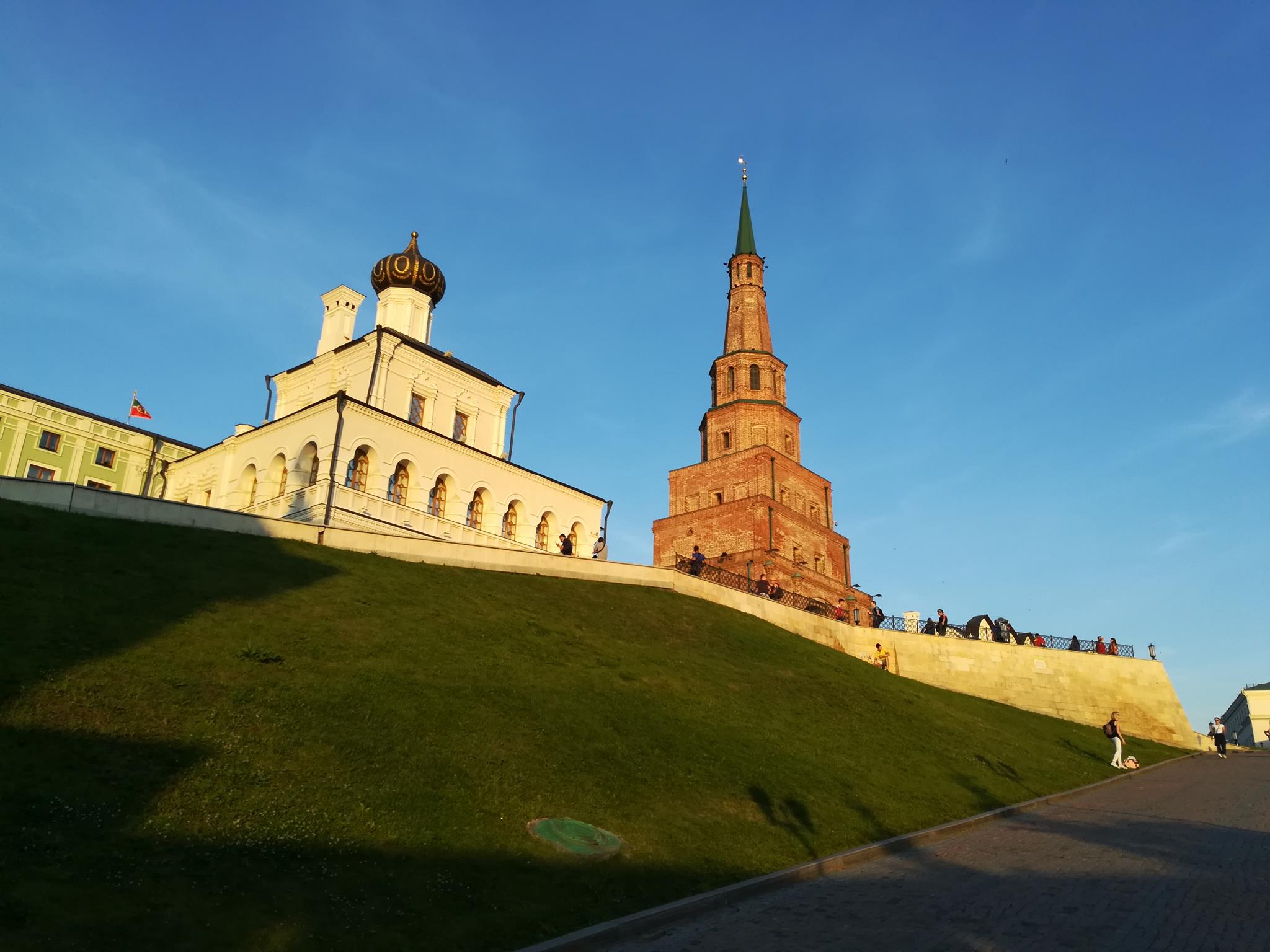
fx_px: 954
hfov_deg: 67.3
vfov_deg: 53.1
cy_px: 476
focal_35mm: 26
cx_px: 635
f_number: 2.2
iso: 50
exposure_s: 1/475
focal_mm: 3.83
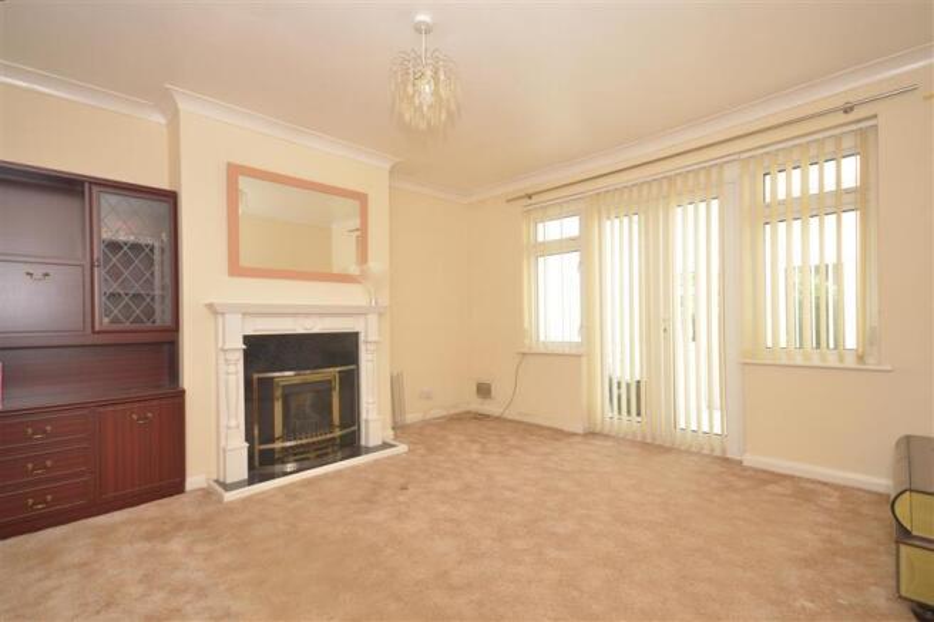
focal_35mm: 16
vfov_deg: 72.0
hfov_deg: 95.0
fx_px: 428
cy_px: 311
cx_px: 467
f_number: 7.1
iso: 500
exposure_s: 1/60
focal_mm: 11
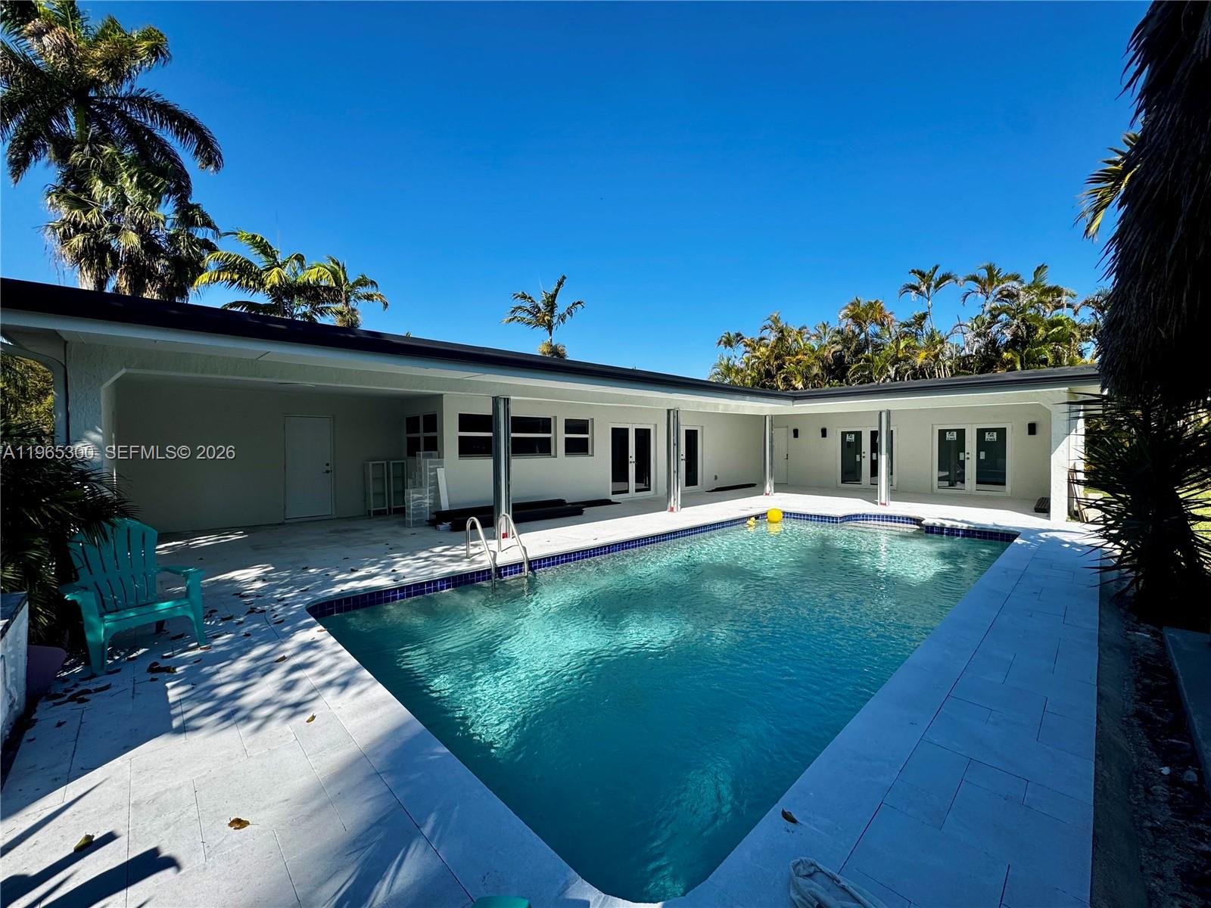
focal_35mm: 14
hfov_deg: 102.1
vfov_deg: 85.7
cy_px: 454
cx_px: 606
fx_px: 490
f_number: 2.2
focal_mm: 2.22
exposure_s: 1/1789
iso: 50
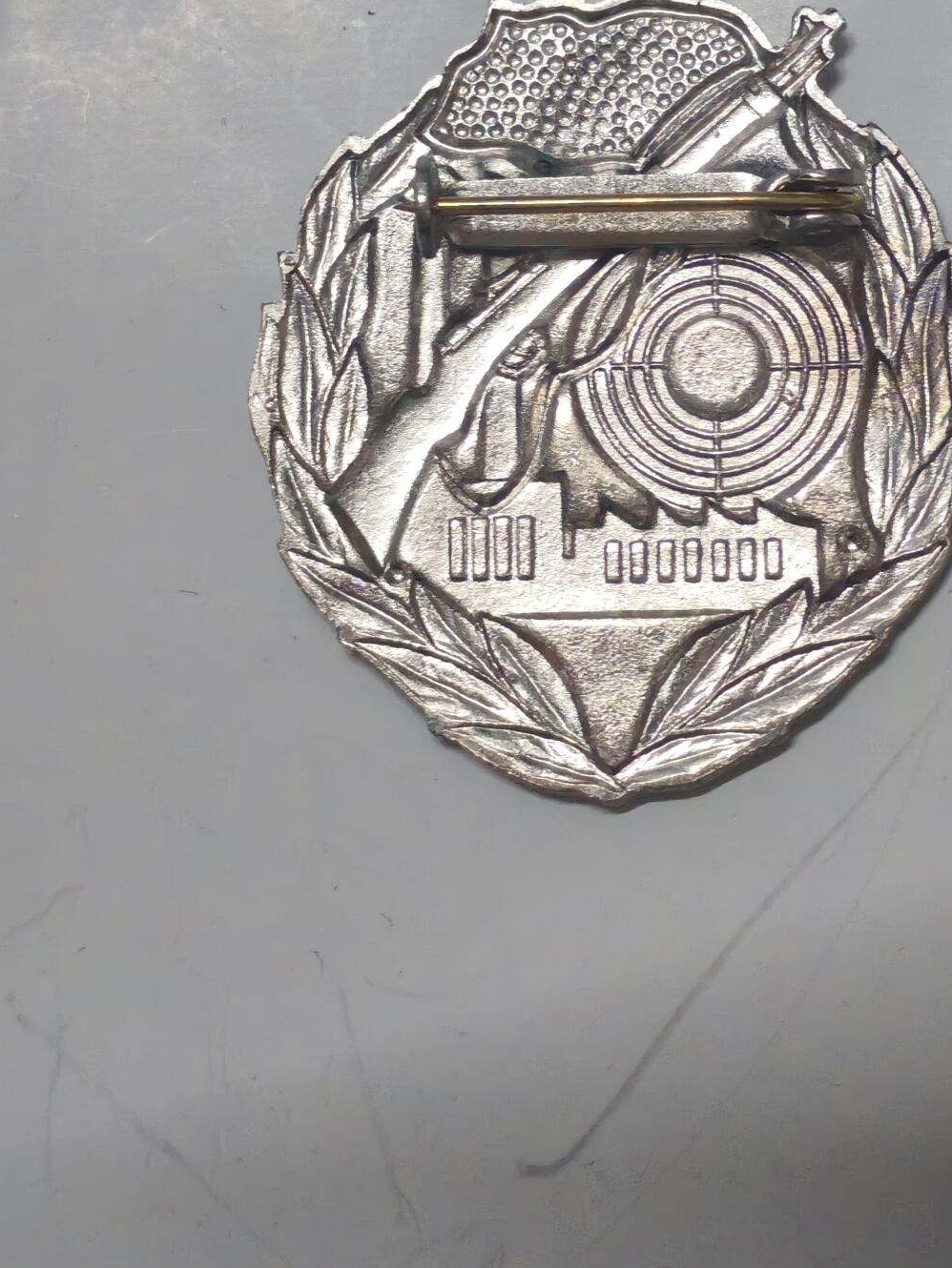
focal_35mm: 92
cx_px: 639
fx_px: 3372
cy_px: 413
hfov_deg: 16.0
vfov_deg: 21.2
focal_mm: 5.52
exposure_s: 1/50
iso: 640
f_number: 1.95
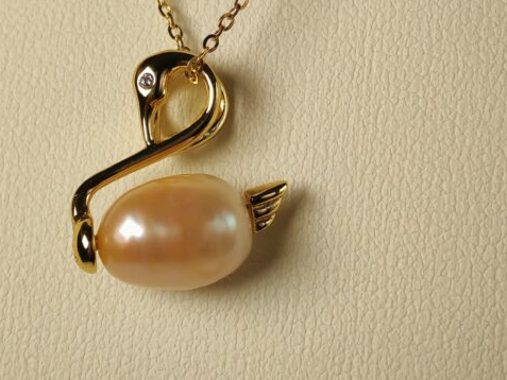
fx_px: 1670
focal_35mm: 114
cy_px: 132
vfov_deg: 13.0
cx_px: 195
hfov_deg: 17.2
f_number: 1.95
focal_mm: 5.52
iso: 50
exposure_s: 1/180
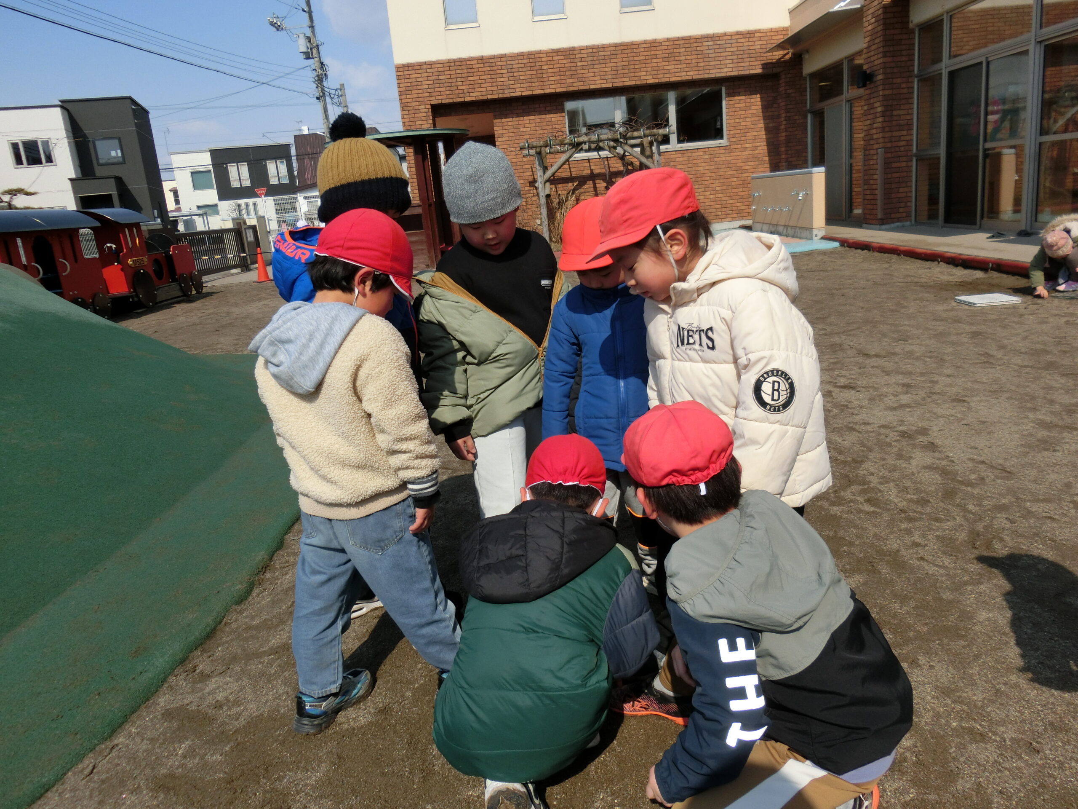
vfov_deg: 54.9
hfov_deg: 69.4
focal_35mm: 25
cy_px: 404
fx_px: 779
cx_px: 539
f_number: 7
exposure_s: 1/400
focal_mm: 4.5
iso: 80
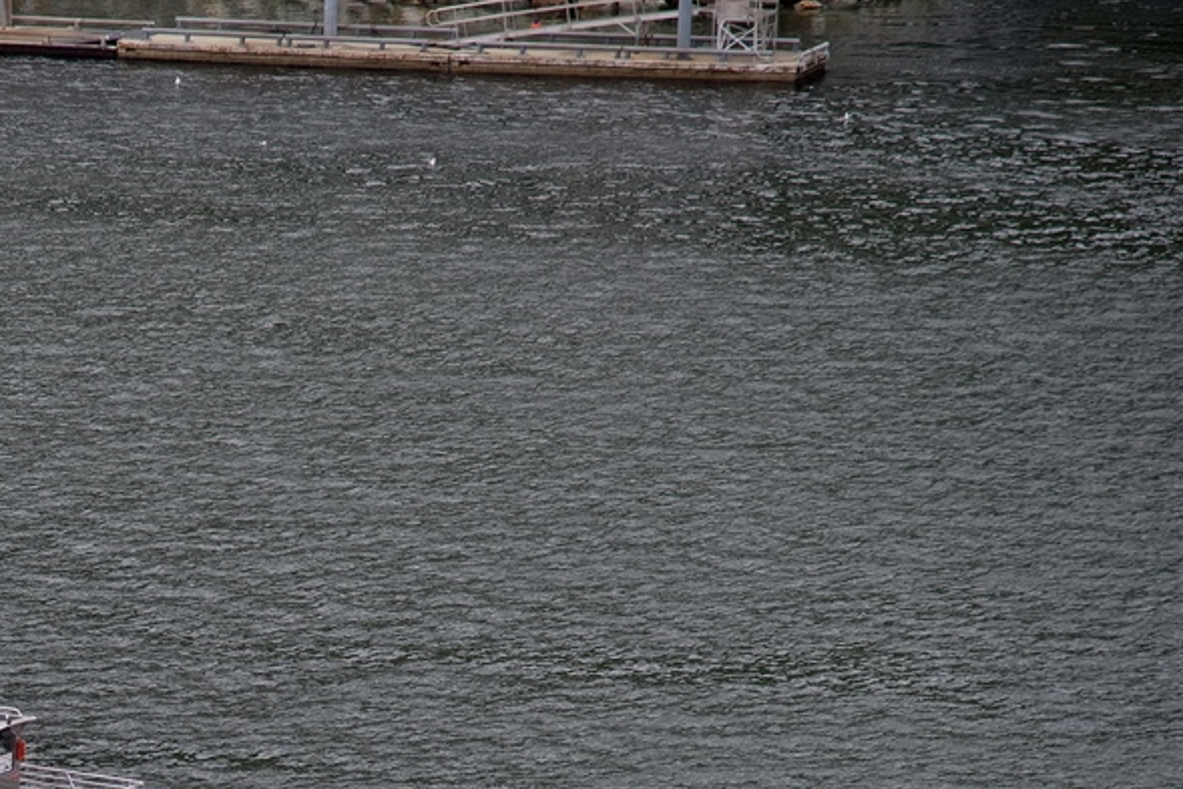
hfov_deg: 7.9
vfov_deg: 5.3
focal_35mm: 261
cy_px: 853
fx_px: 8578
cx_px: 66
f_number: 5
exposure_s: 1/250
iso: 100
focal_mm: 120
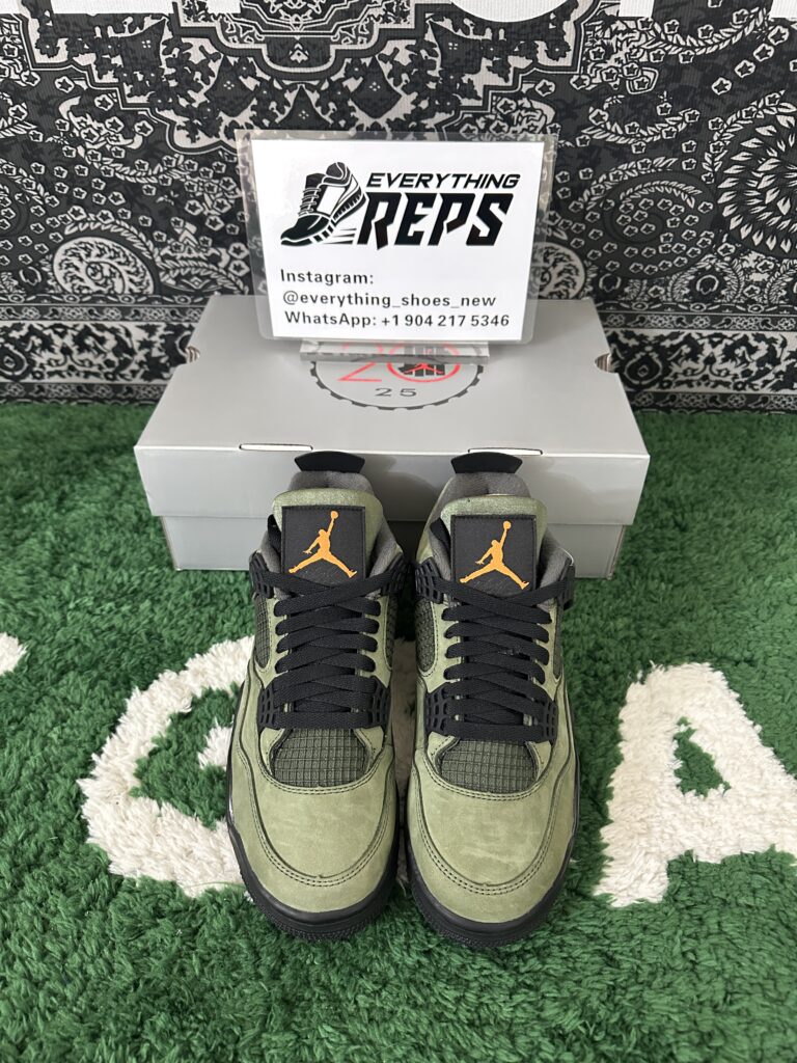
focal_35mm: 24
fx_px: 737
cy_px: 532
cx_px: 398
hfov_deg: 56.8
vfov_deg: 71.6
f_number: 1.78
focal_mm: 6.86
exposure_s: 1/50
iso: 640
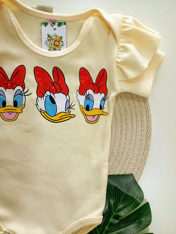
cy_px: 117
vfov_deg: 63.4
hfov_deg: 49.9
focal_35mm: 28
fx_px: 189
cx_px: 88
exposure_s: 1/50
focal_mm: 4.27
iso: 445
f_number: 1.8
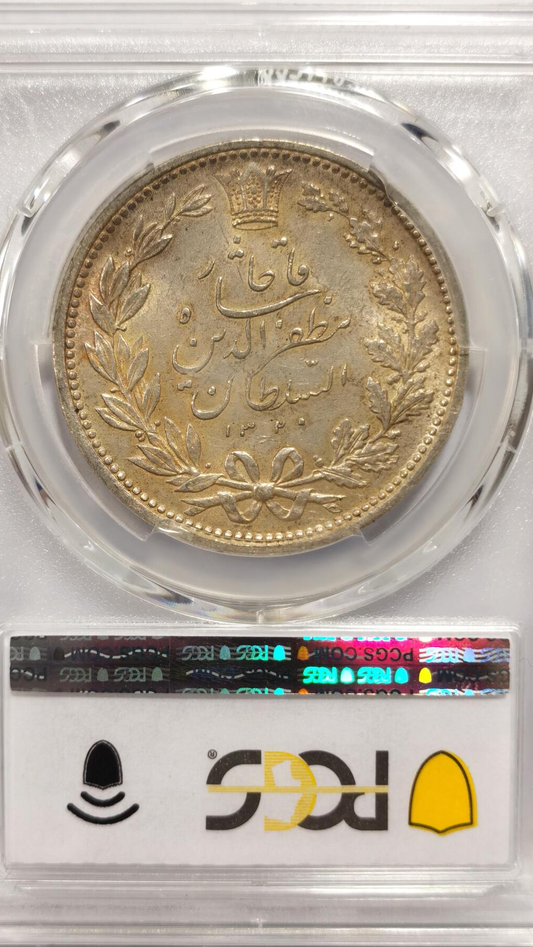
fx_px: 1482
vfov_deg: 35.4
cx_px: 258
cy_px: 473
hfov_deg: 20.4
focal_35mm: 59
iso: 100
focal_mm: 5.56
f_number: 16
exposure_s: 1/100
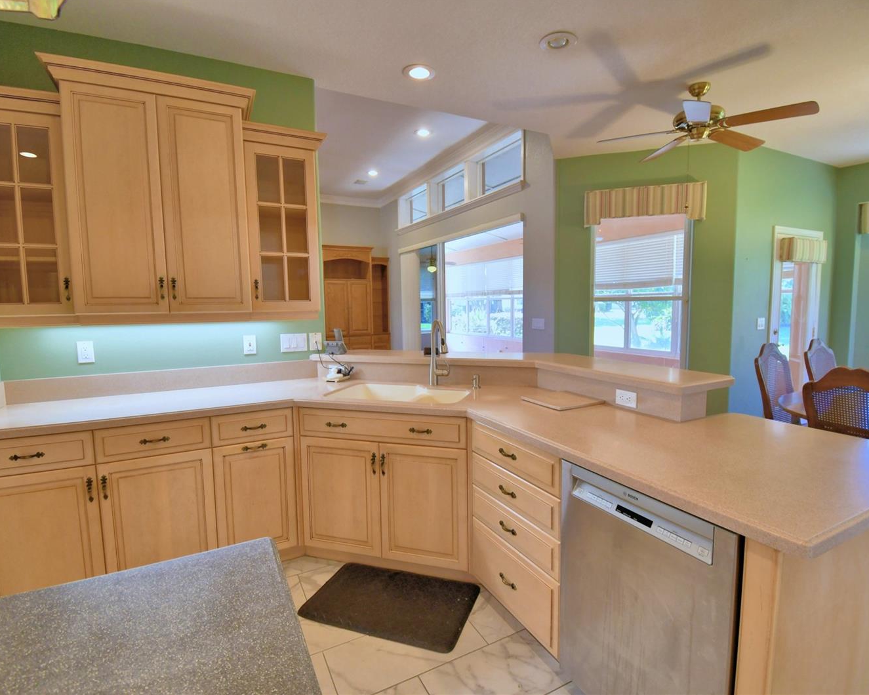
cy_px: 346
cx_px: 455
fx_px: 437
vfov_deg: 77.0
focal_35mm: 17
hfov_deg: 89.6
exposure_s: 1/50
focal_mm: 10
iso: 400
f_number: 4.5
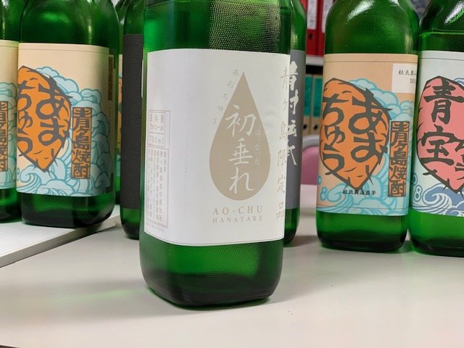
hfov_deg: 36.8
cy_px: 174
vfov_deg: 28.0
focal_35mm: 52
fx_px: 697
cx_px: 232
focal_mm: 6
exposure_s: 1/50
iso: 100
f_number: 2.4
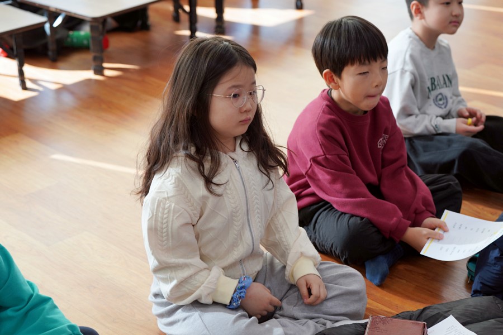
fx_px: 978
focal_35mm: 70
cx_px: 252
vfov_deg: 19.5
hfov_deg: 28.8
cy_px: 168
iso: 500
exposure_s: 1/160
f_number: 4
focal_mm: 70
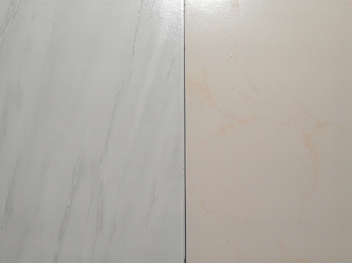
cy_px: 132
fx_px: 823
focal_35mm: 81
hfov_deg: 24.1
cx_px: 176
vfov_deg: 18.2
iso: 120
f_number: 11.8
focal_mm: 13.5
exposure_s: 1/60
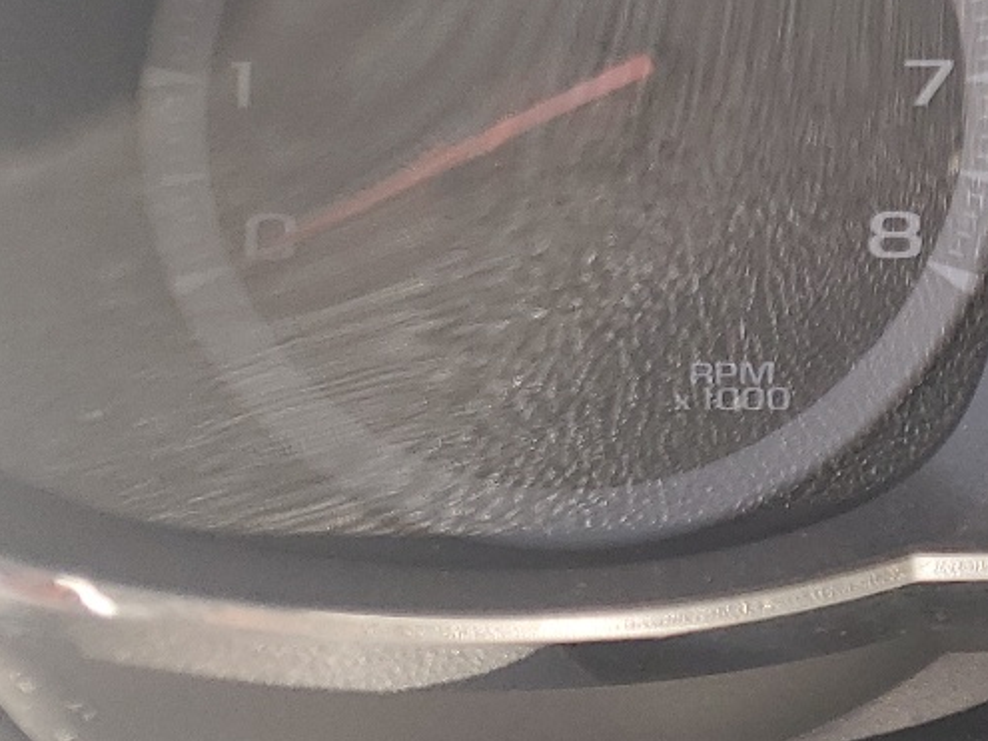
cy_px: -38
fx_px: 2397
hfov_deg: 20.5
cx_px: 1401
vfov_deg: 17.1
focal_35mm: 84
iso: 50
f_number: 1.5
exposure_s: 1/278
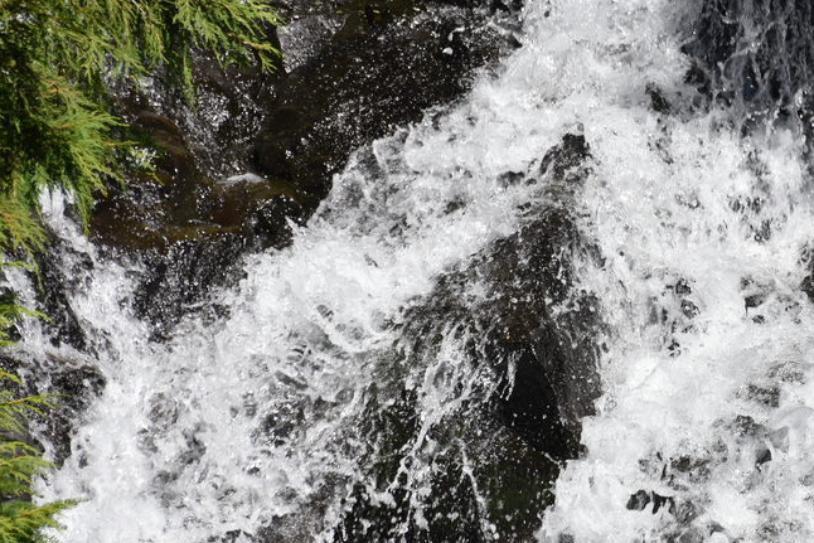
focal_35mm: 495
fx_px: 11194
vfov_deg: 2.8
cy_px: 249
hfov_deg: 4.2
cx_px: 699
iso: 100
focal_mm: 250
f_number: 8
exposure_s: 1/500
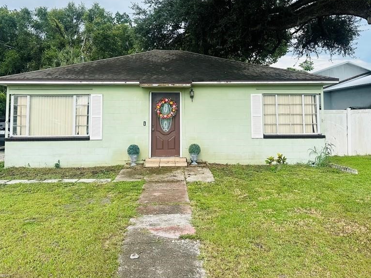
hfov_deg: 56.8
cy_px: 94
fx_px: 343
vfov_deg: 43.6
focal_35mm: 32
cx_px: 182
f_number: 1.78
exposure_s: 1/2252
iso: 80
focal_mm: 6.86
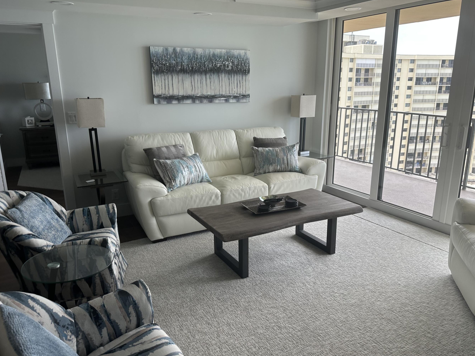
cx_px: 243
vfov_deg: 51.3
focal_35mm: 27
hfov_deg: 65.3
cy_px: 181
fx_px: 370
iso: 64
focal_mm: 6.86
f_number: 1.78
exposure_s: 1/187
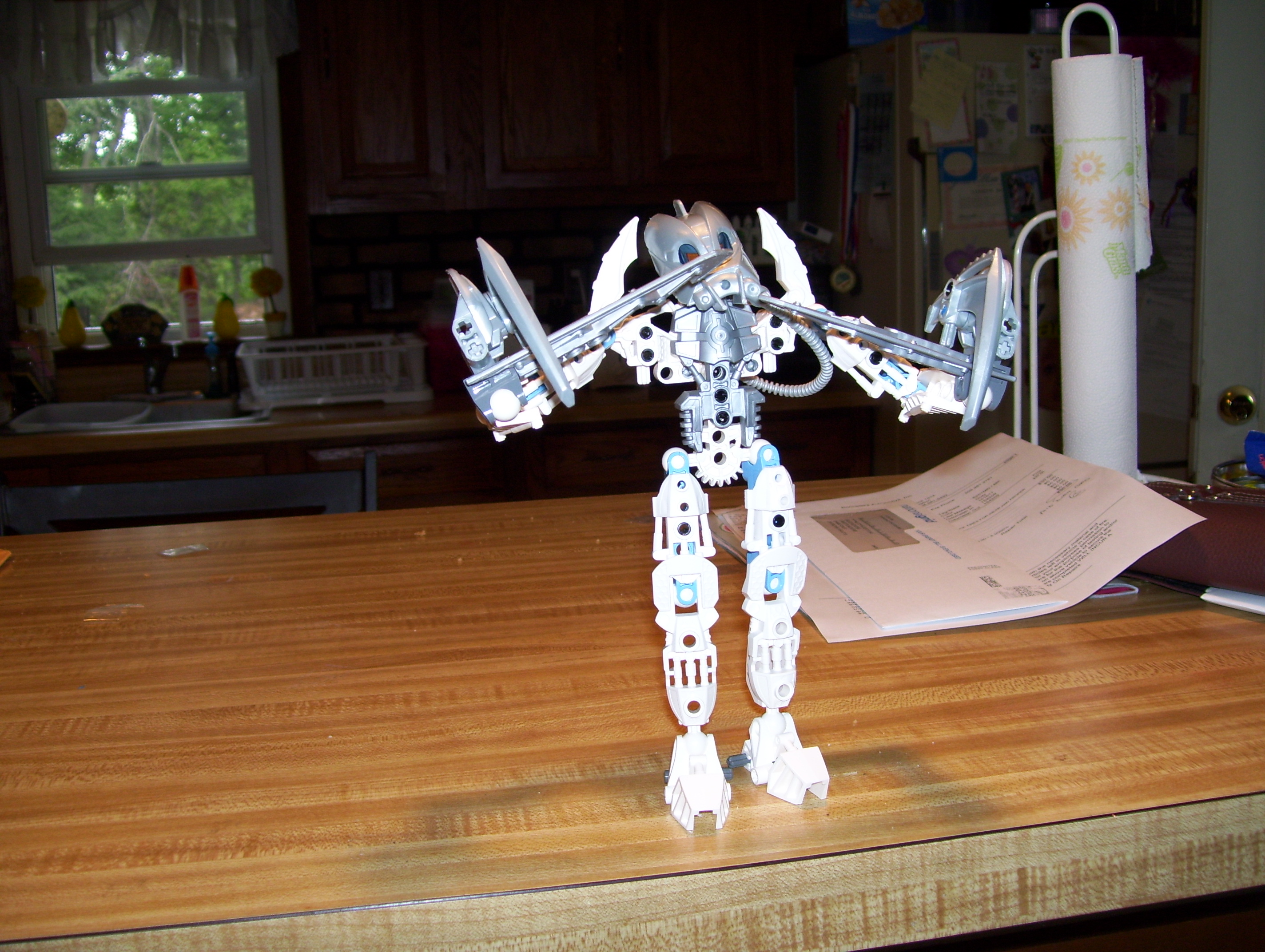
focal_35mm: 36
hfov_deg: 51.3
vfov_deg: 39.7
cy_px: 476
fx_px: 1317
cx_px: 632
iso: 80
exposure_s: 1/60
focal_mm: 6
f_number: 2.7
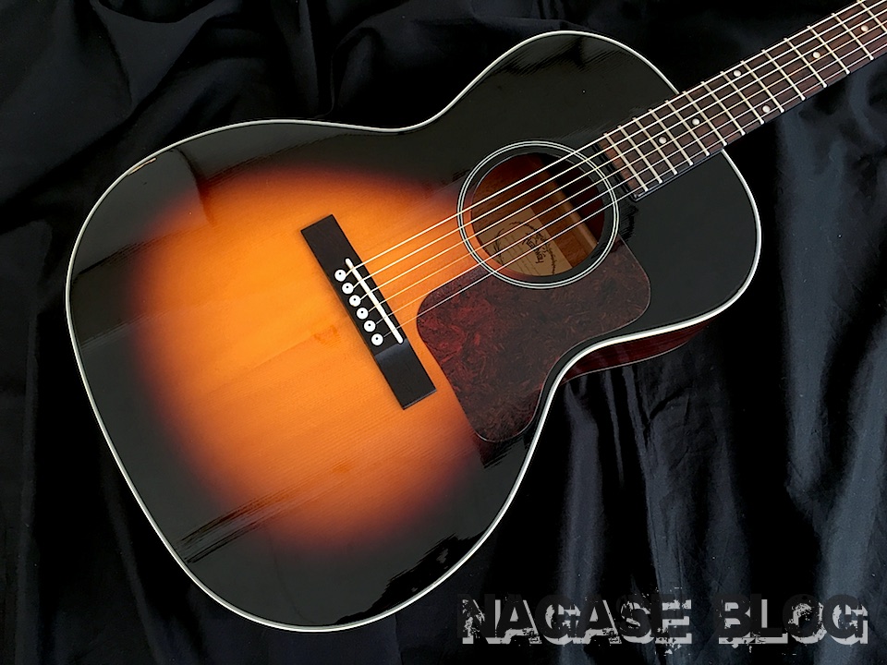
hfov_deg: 61.7
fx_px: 743
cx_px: 444
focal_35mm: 29
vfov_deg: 48.2
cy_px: 332
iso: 25
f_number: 2.2
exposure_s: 1/15
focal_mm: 4.15
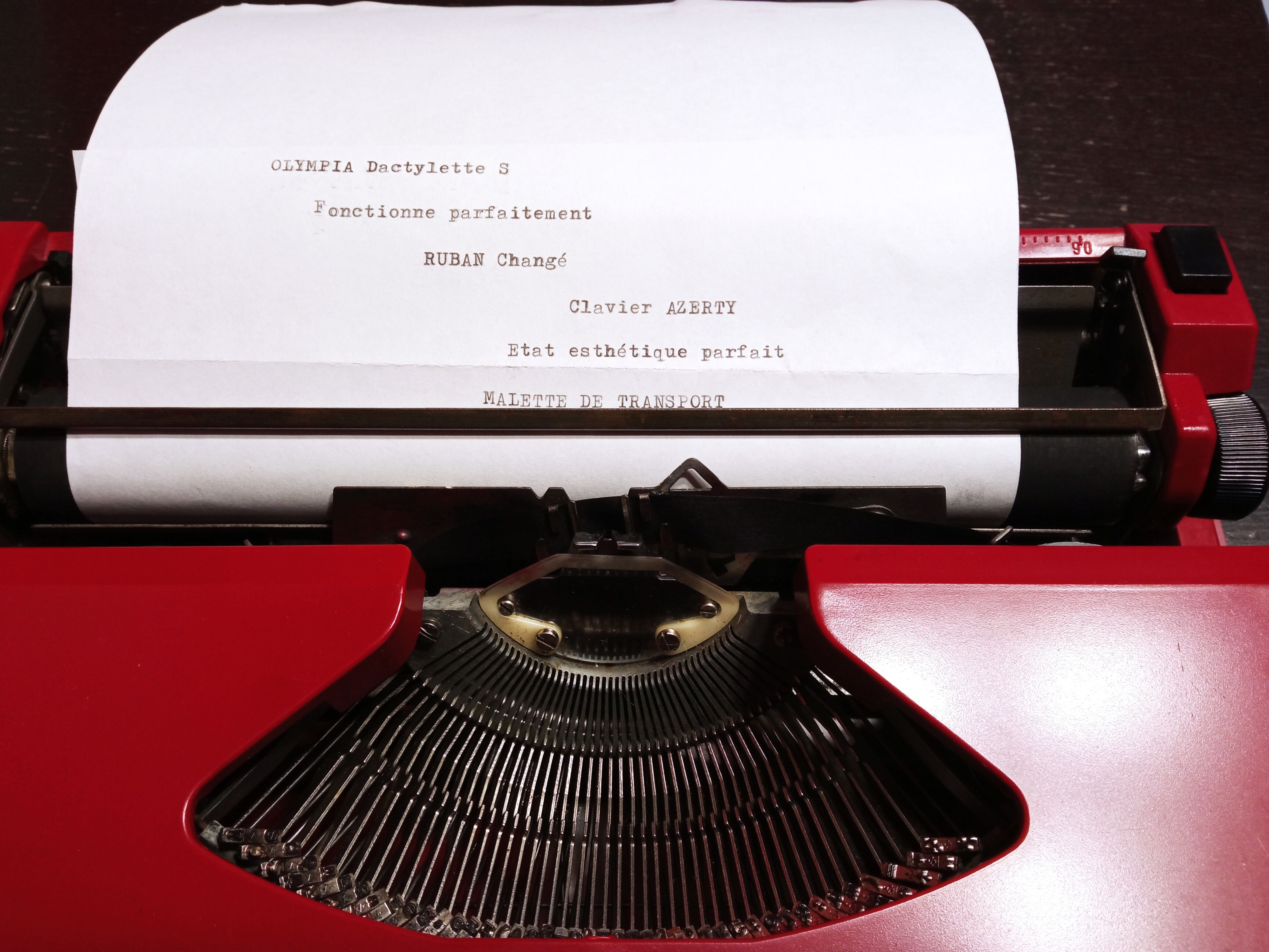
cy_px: 476
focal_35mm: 27
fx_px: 990
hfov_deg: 65.3
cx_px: 634
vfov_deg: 51.4
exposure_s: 1/33.3
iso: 245
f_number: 2.2
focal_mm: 3.79
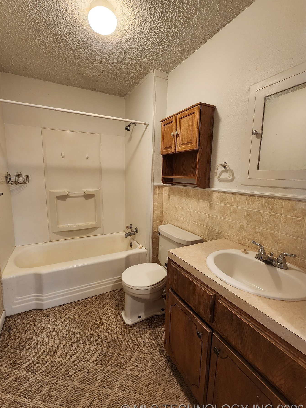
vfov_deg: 102.1
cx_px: 142
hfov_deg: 85.5
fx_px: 165
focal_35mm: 14
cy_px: 203
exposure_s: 1/60
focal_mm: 2.2
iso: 250
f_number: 2.2
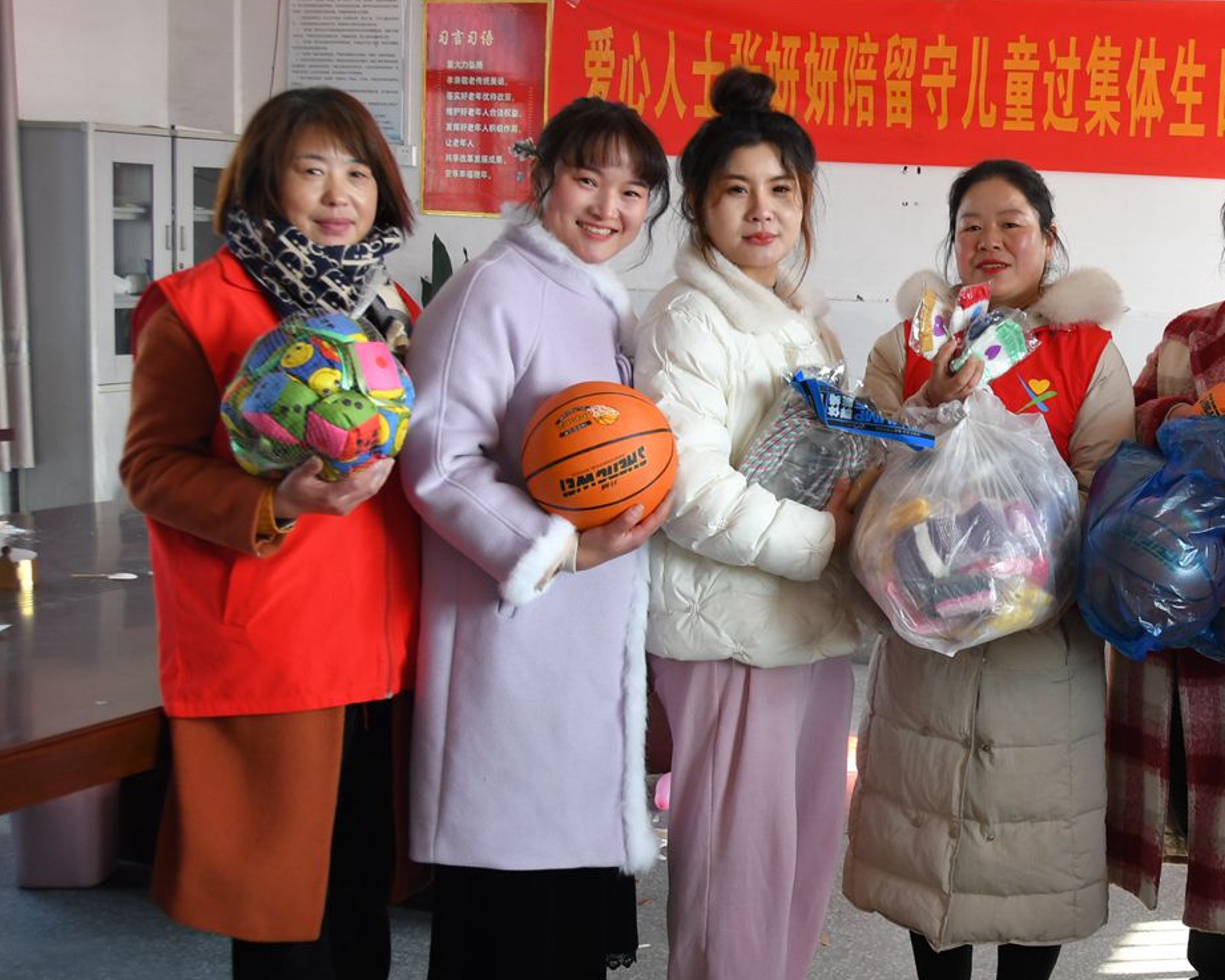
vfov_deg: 27.6
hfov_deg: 32.4
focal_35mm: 55
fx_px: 1994
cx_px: 1105
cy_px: 548
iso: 400
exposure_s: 1/125
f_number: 4
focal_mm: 20
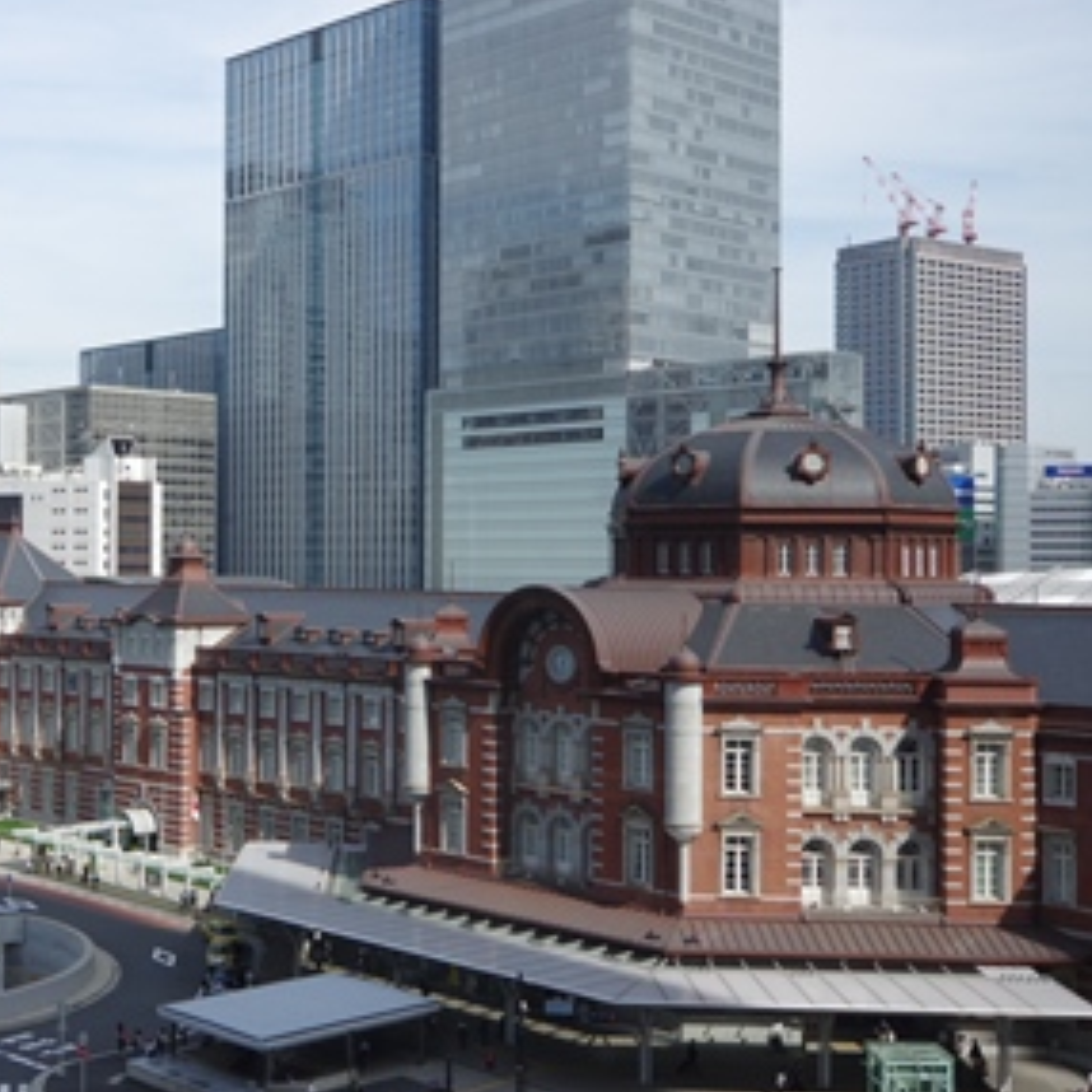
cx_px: 252
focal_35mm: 48
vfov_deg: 35.4
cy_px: 536
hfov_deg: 34.5
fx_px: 1713
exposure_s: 1/125
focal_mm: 24
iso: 400
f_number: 16
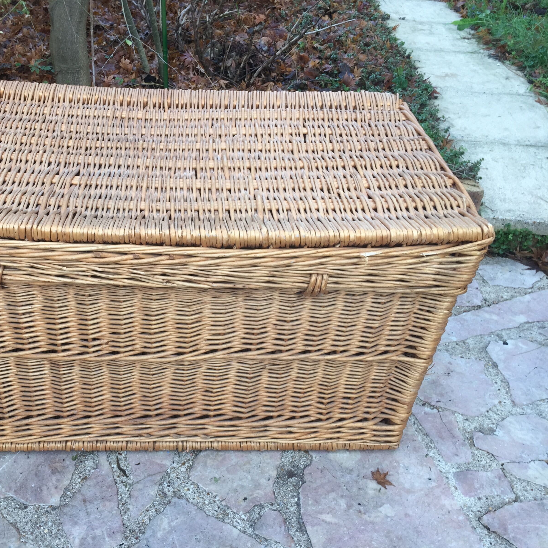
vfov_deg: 47.2
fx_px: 627
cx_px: 174
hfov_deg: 46.3
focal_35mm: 35
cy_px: 277
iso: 32
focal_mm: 4.15
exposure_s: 1/120
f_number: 2.2
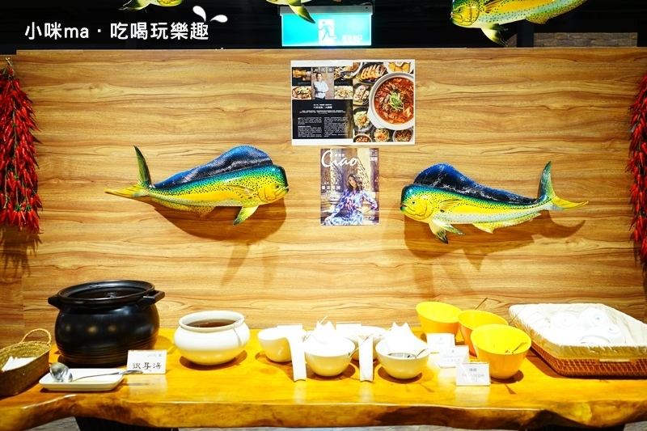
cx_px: 324
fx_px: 521
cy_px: 216
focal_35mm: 29
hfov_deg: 63.7
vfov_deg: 44.9
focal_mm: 29
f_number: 3.5
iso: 1600
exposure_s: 1/60
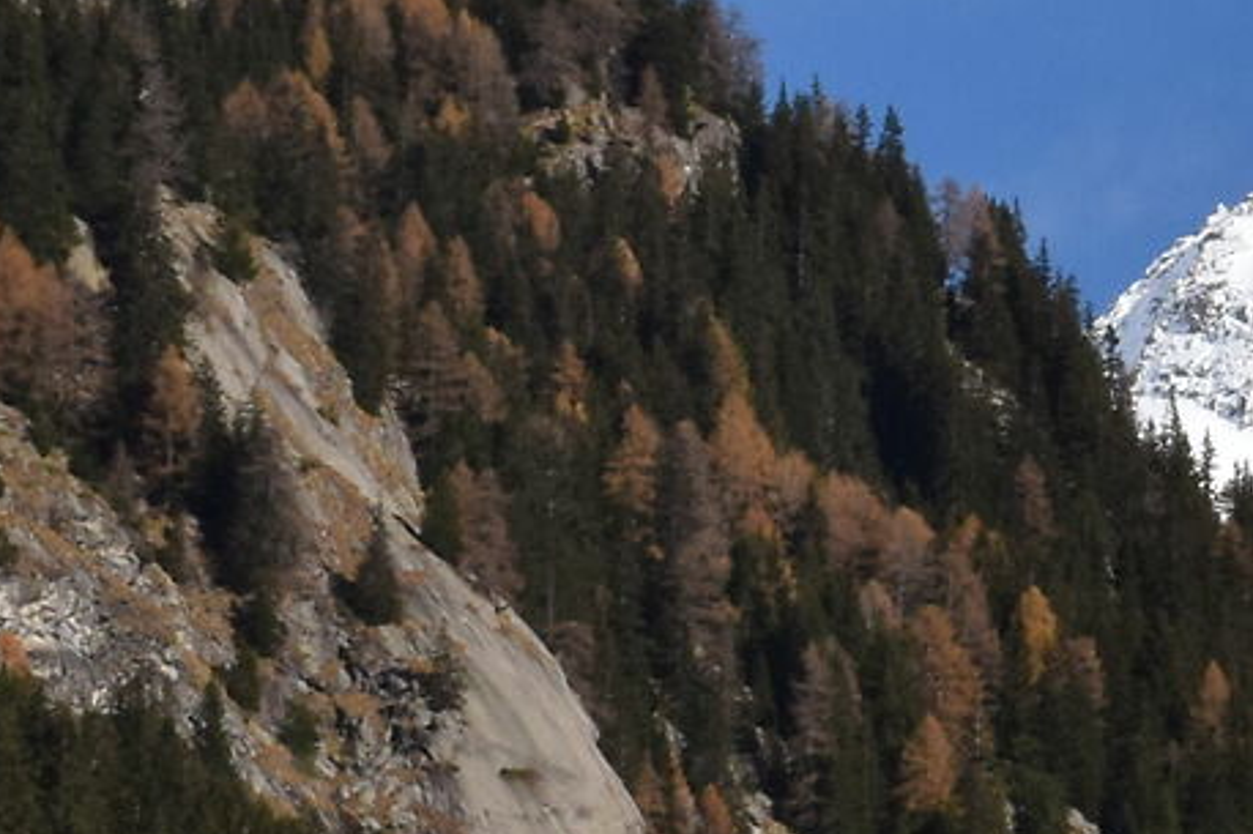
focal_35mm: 472
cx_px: 3050
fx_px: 16421
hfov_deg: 4.3
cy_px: 410
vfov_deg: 2.9
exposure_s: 1/400
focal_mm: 60
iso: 400
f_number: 20
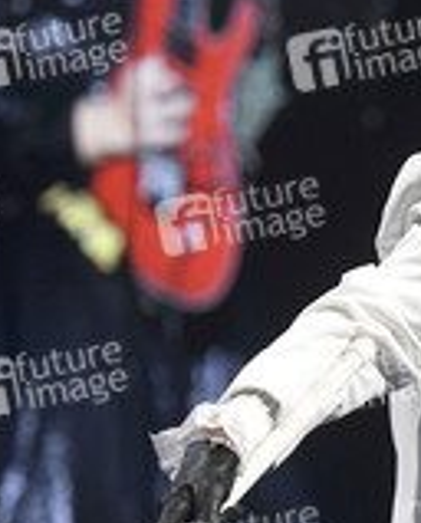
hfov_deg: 4.5
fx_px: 5353
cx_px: 613
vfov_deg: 5.6
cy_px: 299
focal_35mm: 345
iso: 1600
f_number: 4
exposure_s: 1/640
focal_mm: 130
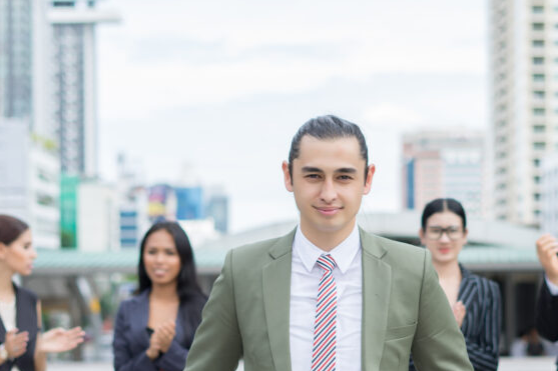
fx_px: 1425
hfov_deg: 22.1
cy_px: 268
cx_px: 342
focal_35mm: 92
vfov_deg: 14.8
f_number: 2.2
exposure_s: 1/640
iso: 100
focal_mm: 50
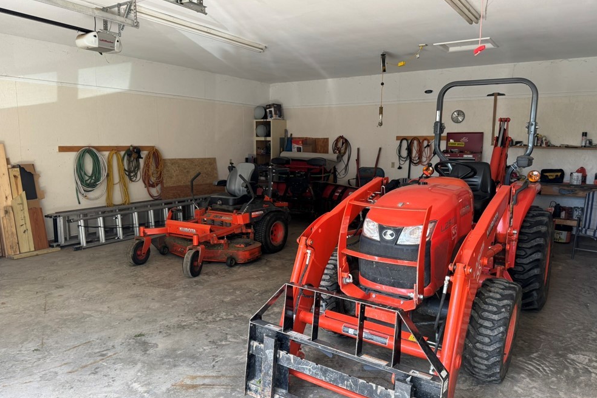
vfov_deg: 49.5
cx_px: 300
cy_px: 202
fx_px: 431
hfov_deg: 69.4
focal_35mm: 26
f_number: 1.78
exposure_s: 1/141
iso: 100
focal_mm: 6.76
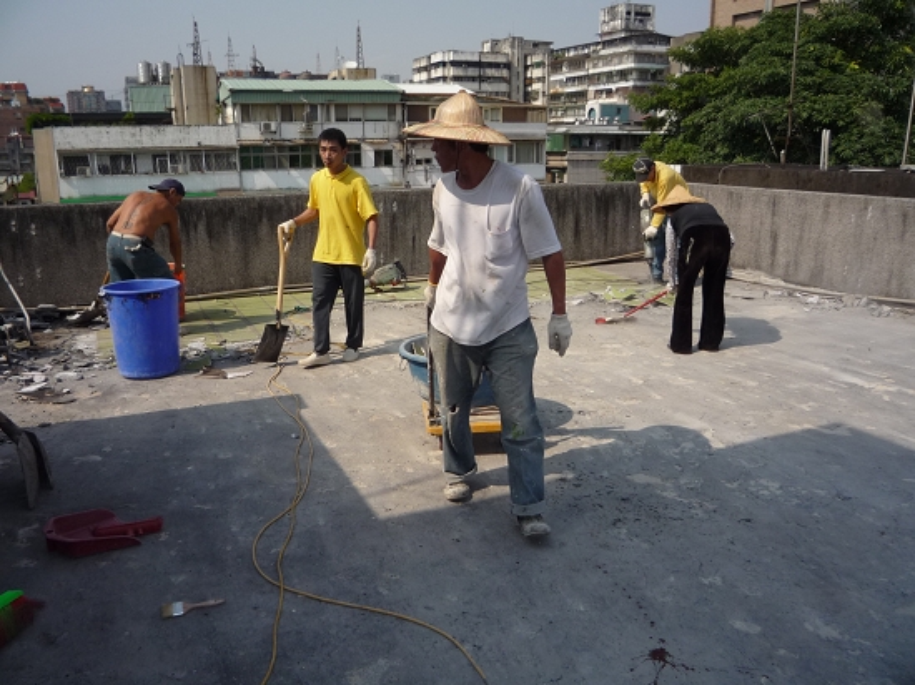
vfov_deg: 46.8
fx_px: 793
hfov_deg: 60.0
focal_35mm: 30
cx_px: 458
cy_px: 342
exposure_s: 1/500
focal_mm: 5.2
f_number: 5
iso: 100
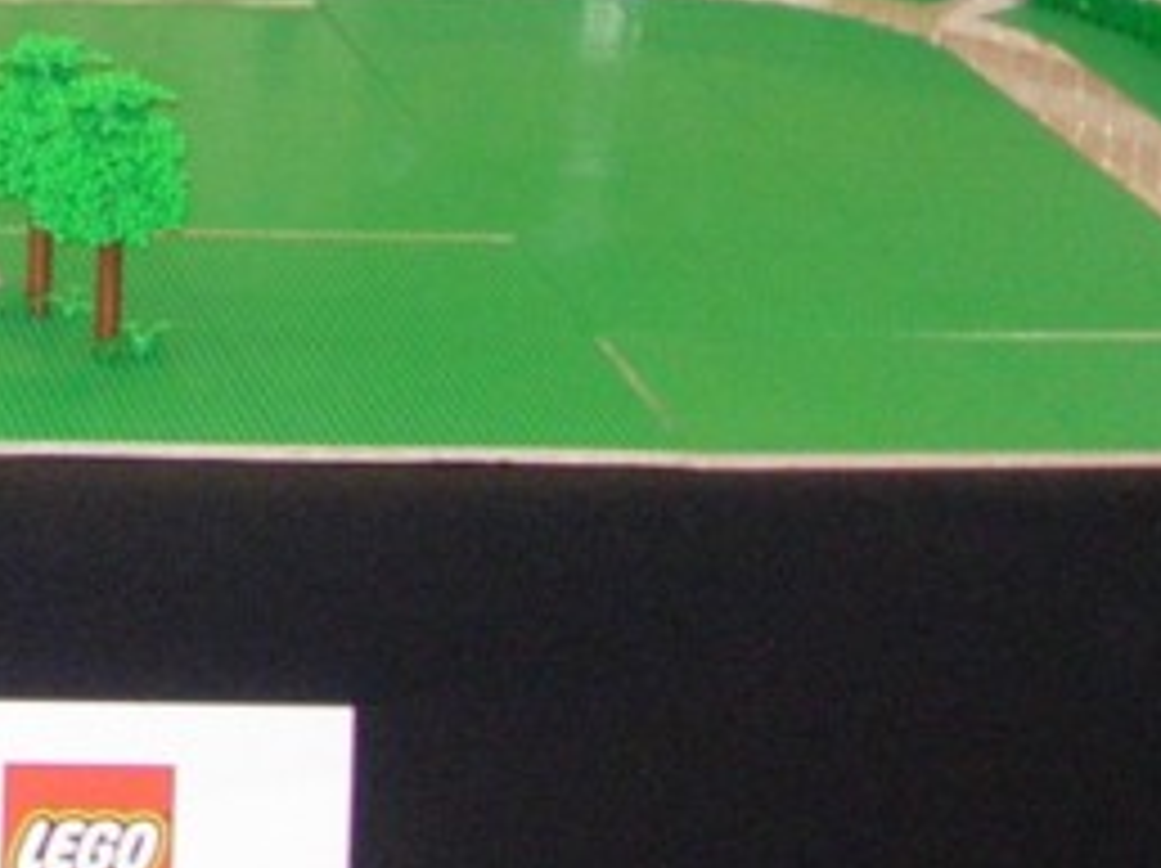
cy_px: -589
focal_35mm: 177
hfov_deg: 10.8
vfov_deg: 8.1
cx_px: -558
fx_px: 5931
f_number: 2.8
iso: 183
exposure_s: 1/21.3
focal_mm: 7.8
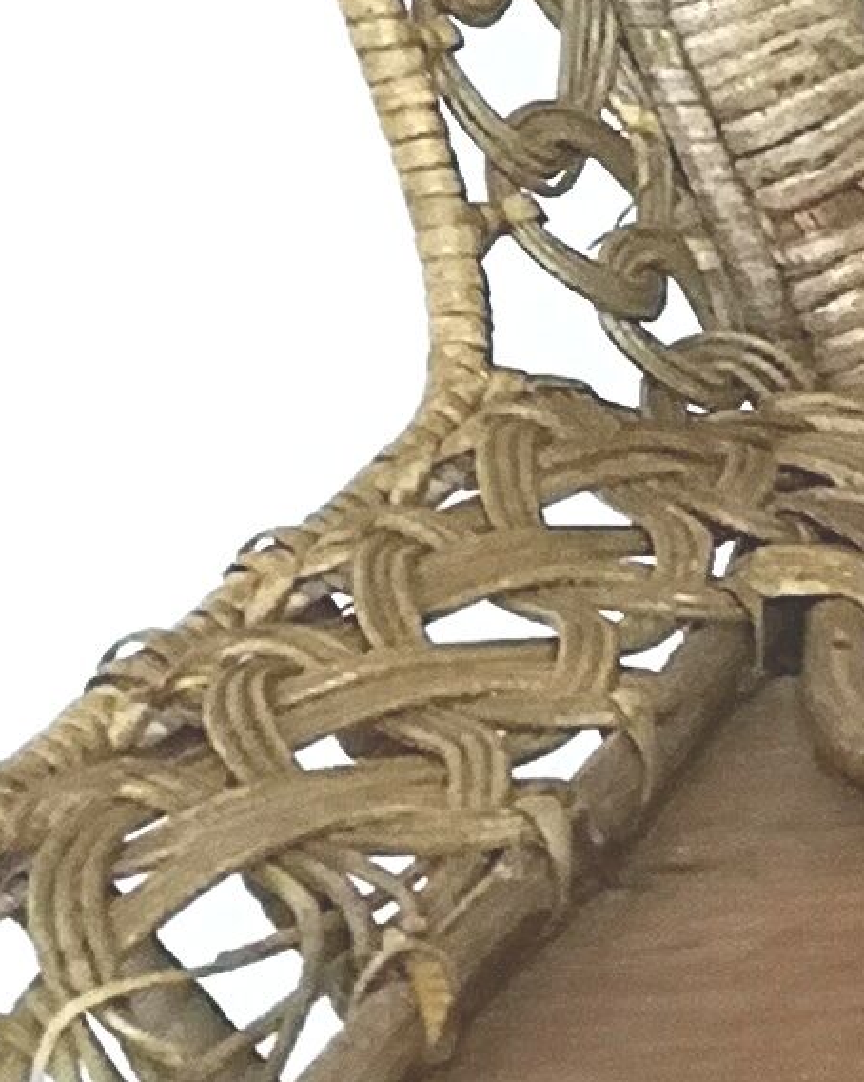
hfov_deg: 6.9
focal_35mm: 207
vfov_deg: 9.1
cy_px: -501
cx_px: 2288
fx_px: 6620
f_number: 1.8
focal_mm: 3.95
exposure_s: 1/171
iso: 50
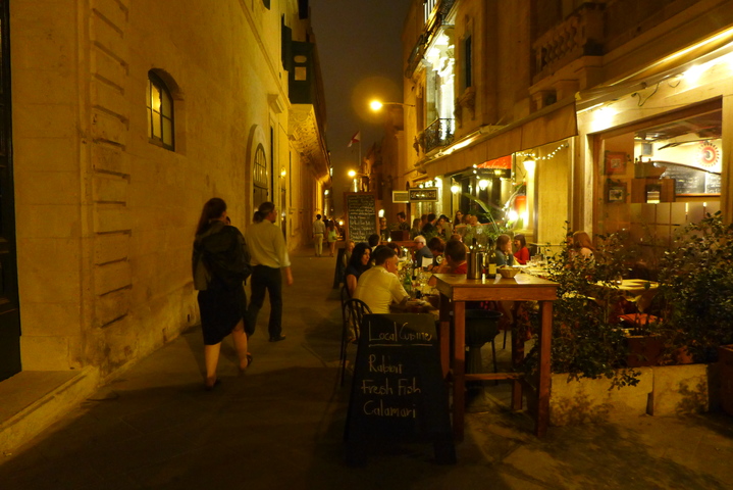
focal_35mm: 24
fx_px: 489
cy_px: 245
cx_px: 366
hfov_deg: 73.7
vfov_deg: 53.2
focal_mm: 4.7
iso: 800
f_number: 1.4
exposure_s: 1/30
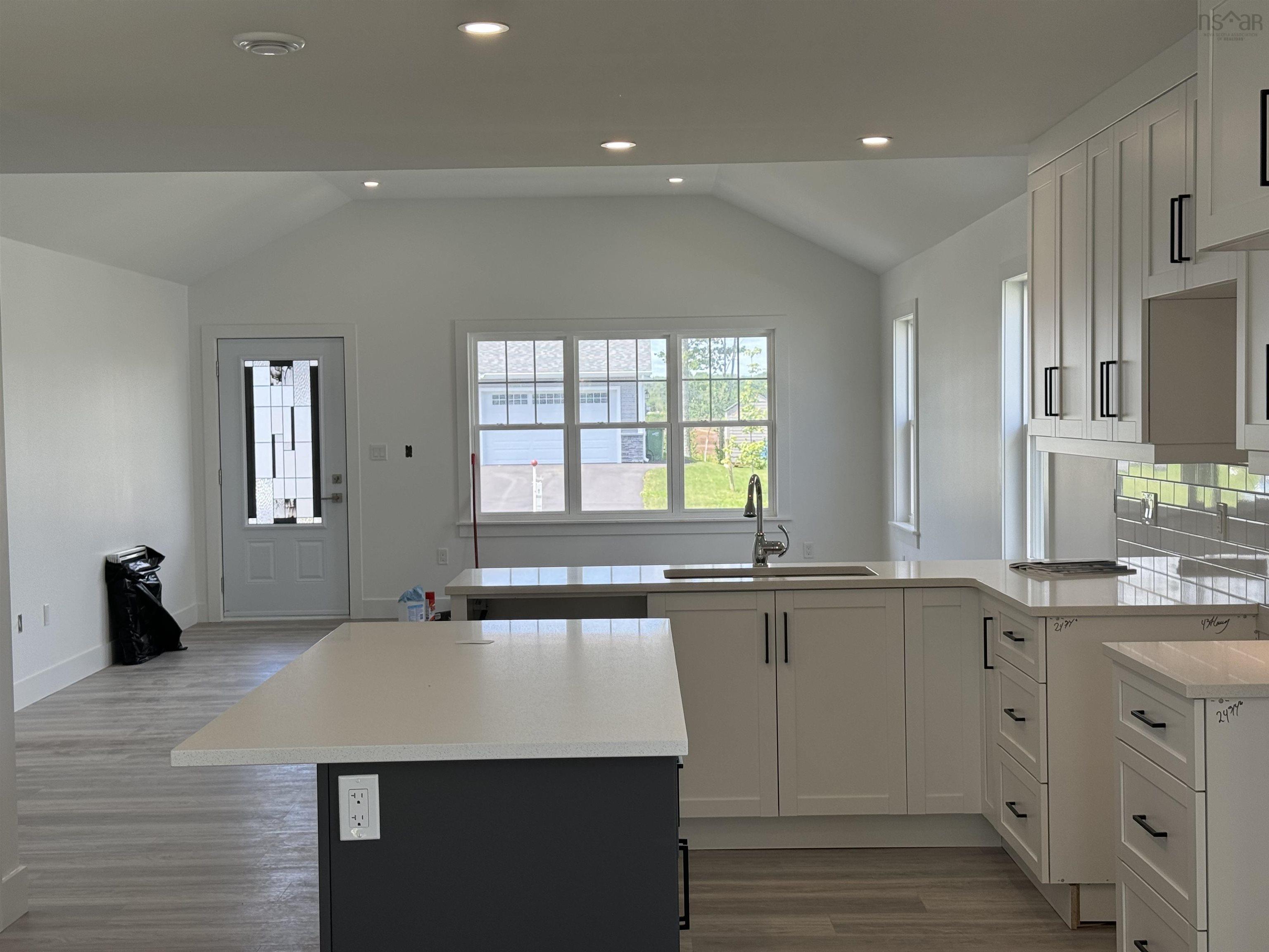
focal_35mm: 48
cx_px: 634
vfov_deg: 30.3
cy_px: 476
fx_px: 1760
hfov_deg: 39.7
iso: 64
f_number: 1.78
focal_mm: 6.76
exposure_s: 1/274
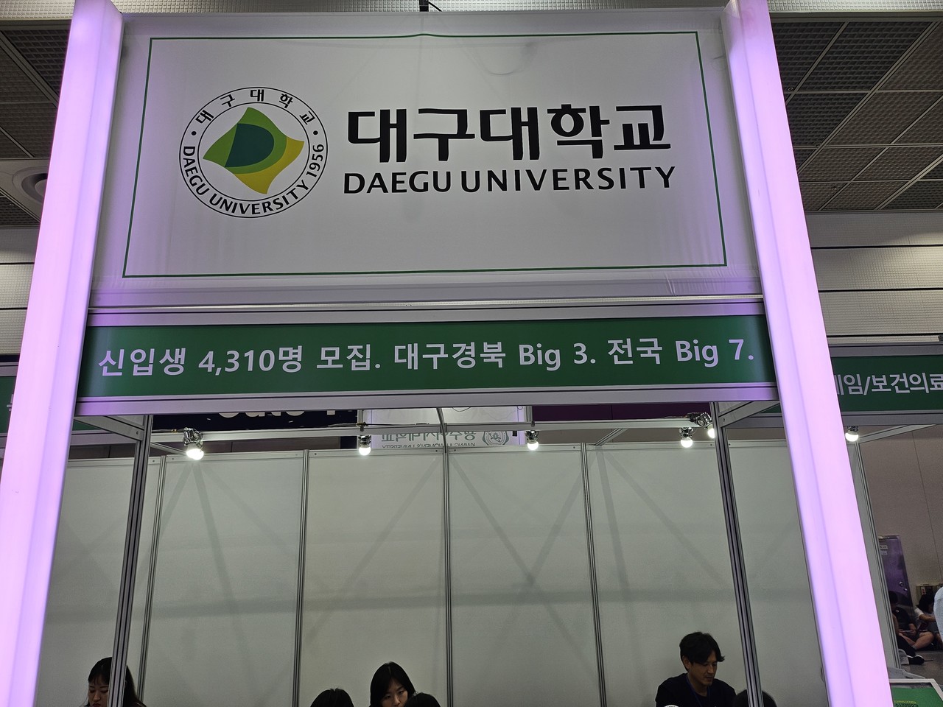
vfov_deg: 56.8
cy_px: 354
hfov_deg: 71.6
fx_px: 654
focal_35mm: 24
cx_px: 472
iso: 50
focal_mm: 5
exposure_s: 1/141
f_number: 1.8
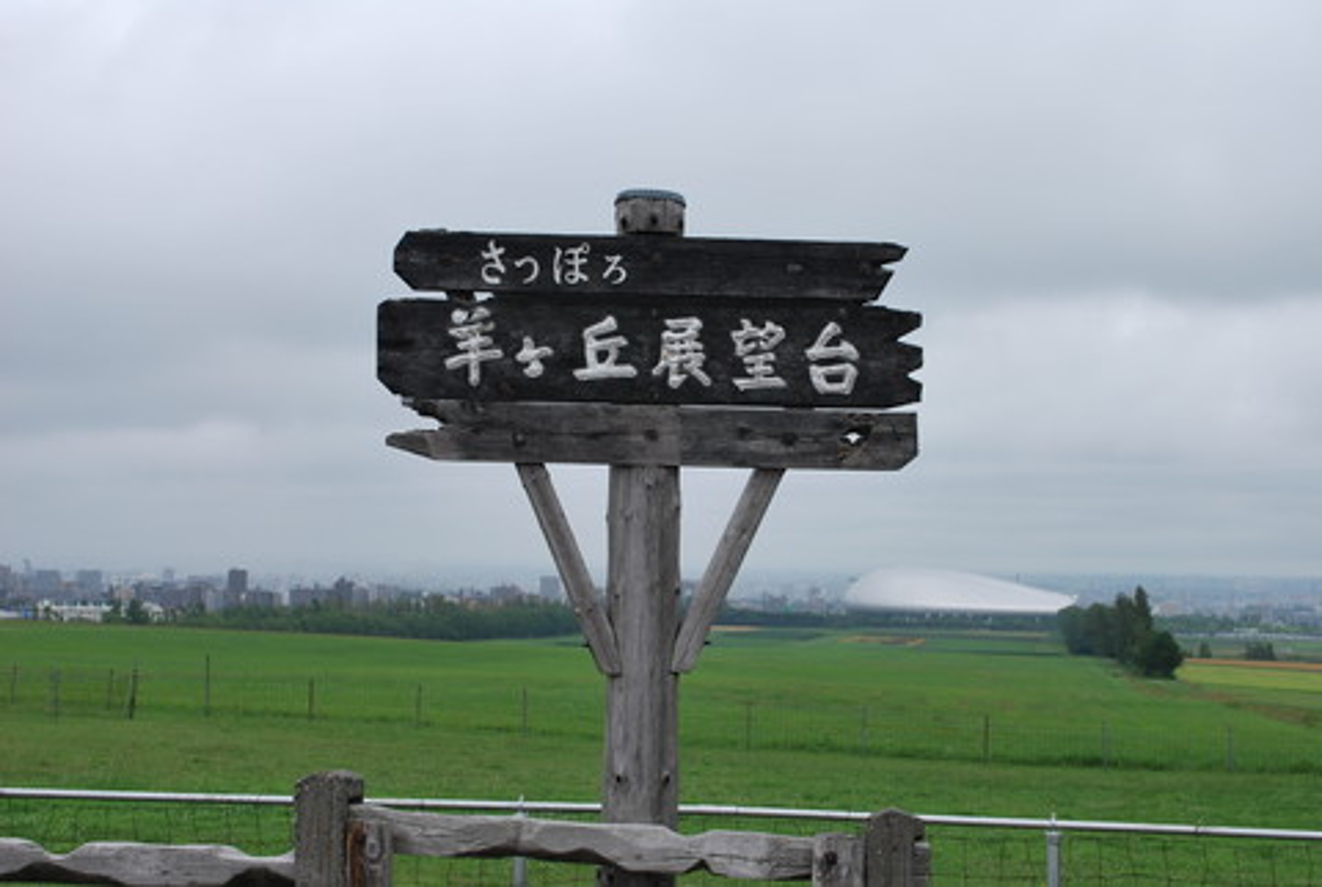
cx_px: 661
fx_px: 1931
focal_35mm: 52
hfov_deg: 37.8
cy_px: 444
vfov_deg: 25.9
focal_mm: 35
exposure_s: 1/250
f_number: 8
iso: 100
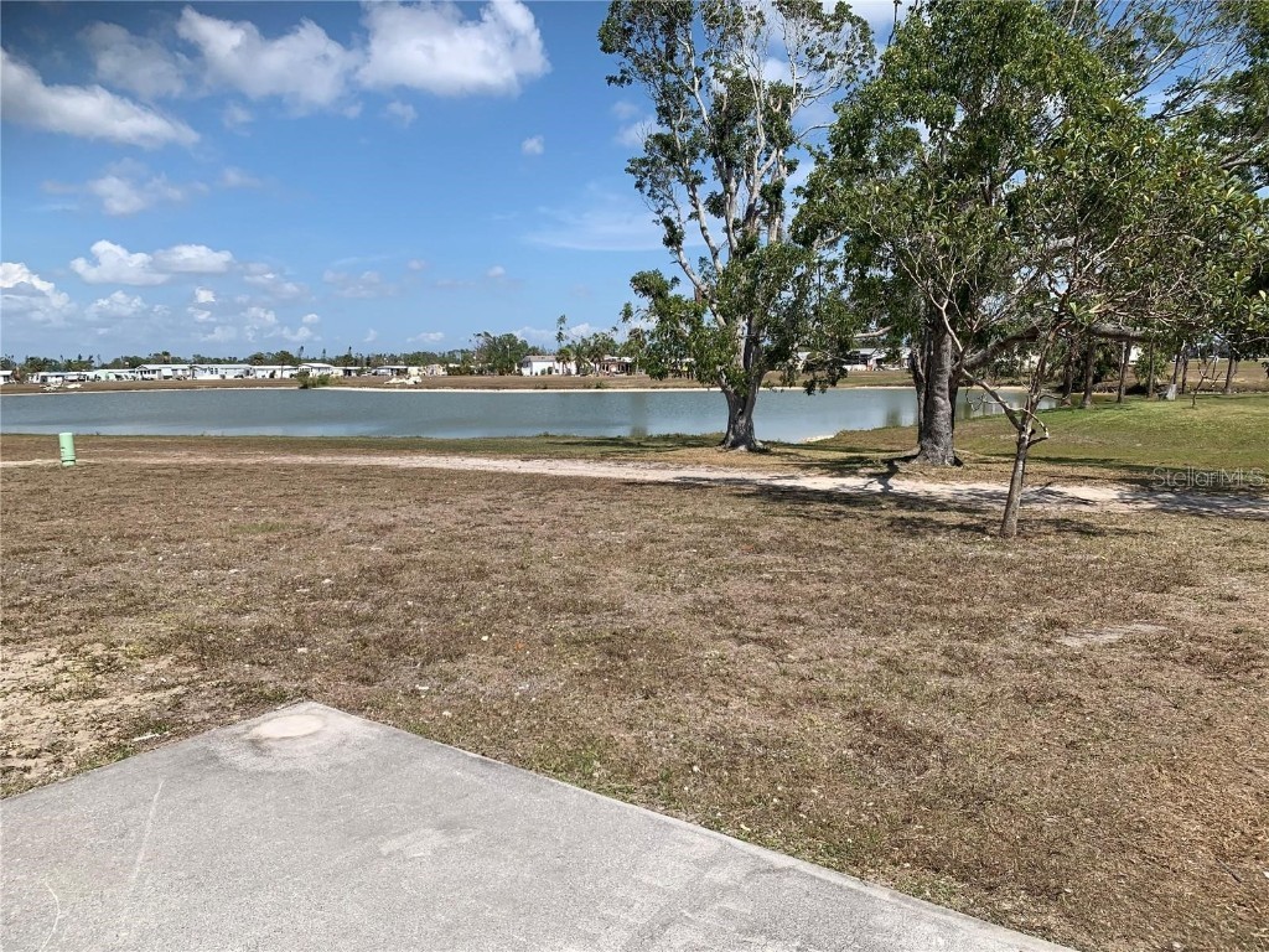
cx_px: 634
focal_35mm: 26
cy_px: 476
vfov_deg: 53.1
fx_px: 953
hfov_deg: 67.3
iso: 25
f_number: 1.8
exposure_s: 1/3086
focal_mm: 4.25
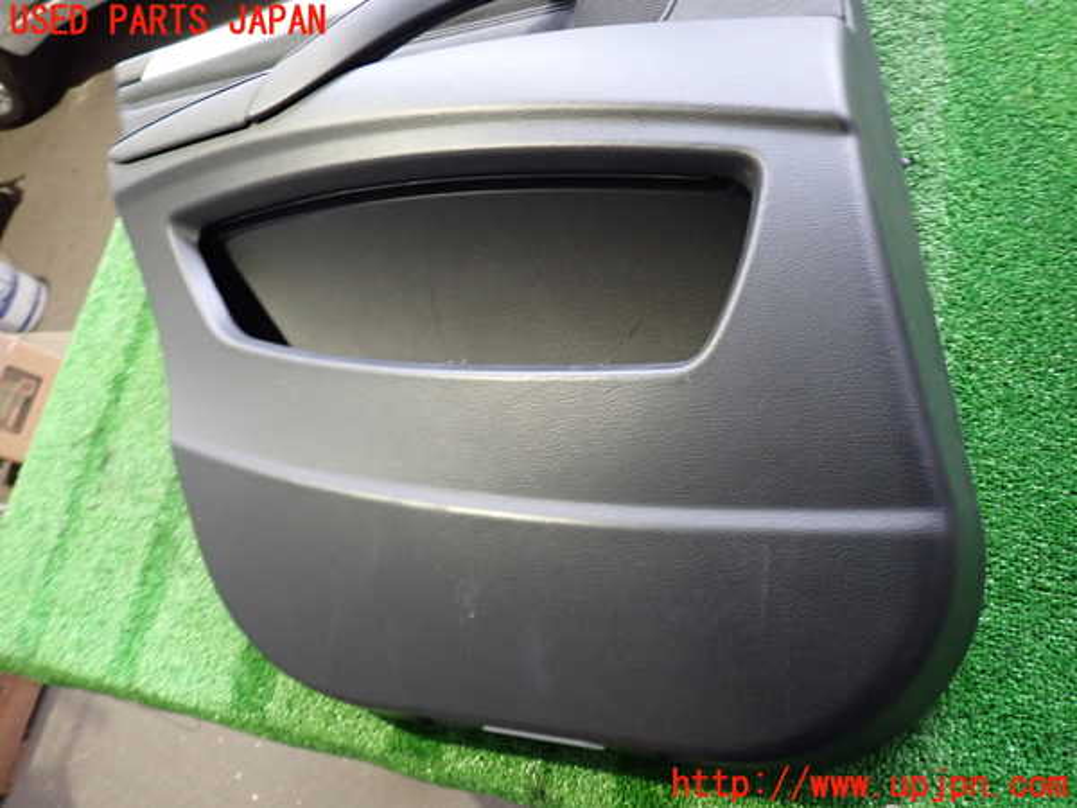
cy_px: 404
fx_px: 778
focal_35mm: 25
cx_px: 538
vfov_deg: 54.9
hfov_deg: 69.4
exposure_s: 1/30
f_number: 2
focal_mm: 4.5
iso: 500
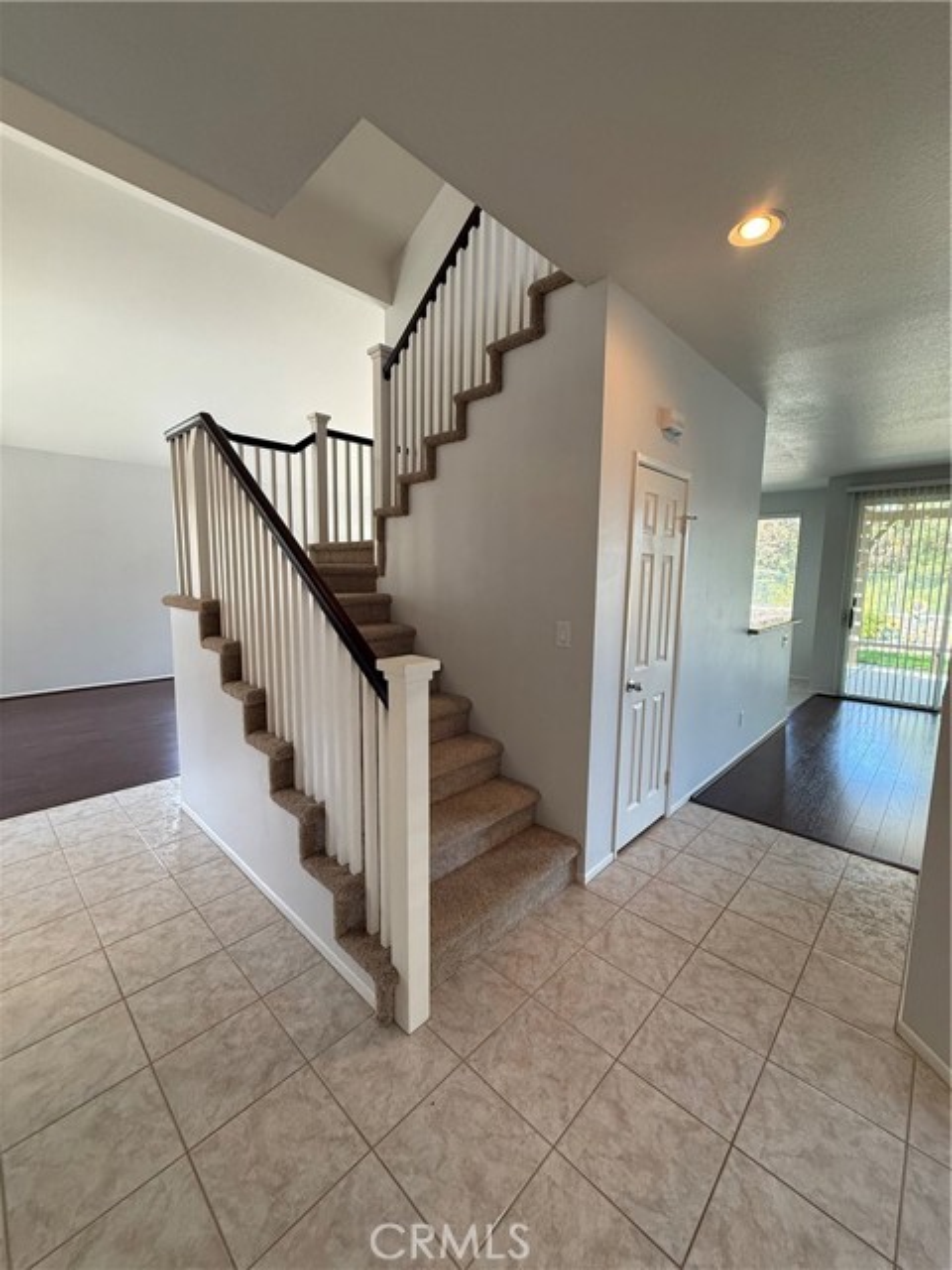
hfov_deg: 85.7
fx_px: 513
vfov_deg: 102.1
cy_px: 635
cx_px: 476
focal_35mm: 14
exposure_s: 1/120
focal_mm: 2.22
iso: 250
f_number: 2.2
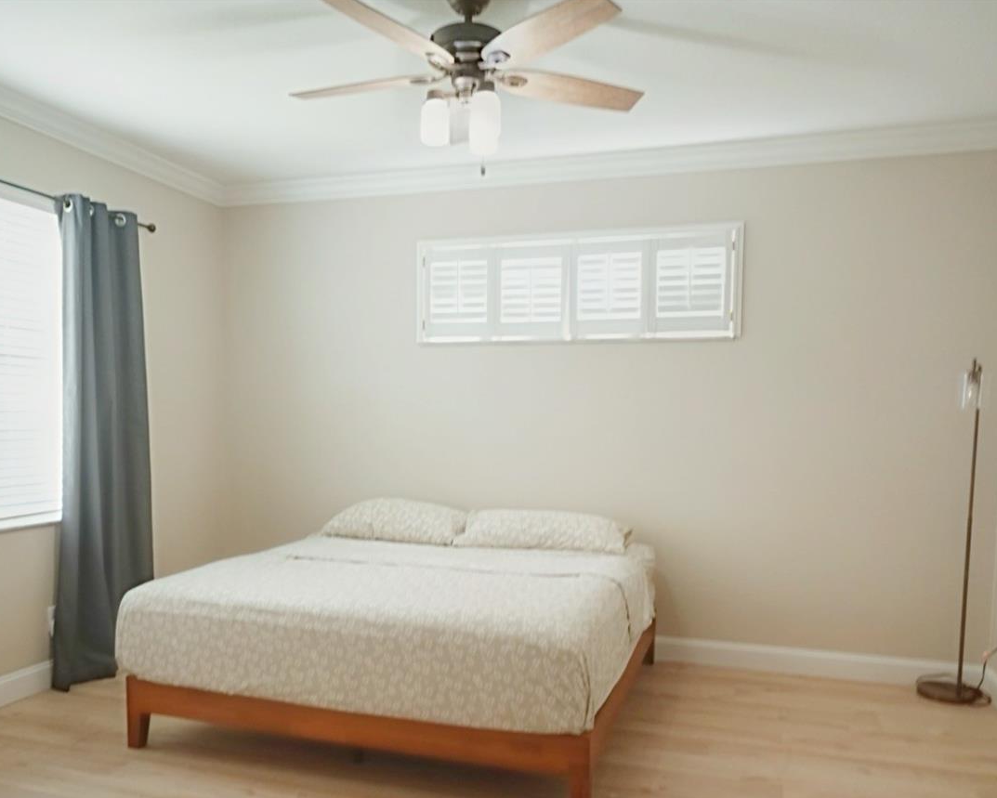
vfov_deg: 51.1
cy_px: 494
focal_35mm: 28
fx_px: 826
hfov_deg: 62.1
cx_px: 465
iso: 320
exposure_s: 1/50
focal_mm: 7.6
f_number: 2
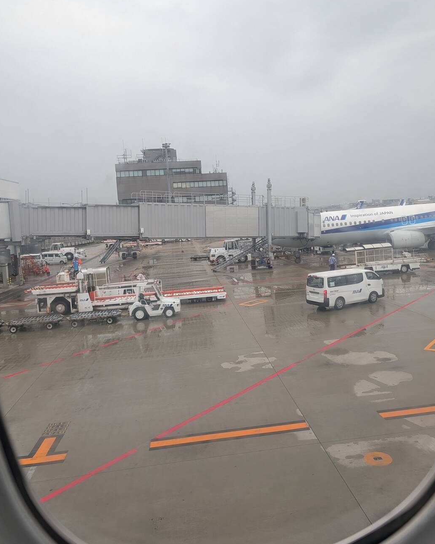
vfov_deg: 60.1
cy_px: 230
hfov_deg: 49.9
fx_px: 466
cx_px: 244
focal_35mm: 29
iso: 46
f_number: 1.68
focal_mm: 6.9
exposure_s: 1/336
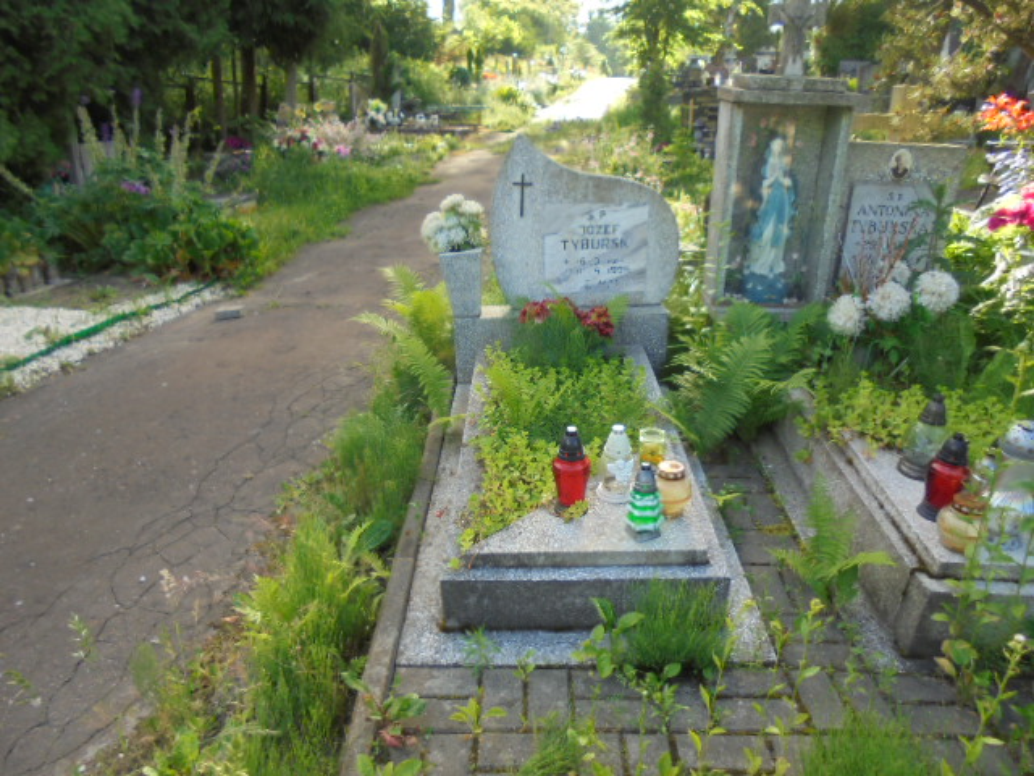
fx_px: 777
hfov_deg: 67.3
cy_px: 388
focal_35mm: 26
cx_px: 517
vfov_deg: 53.1
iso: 100
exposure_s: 1/125
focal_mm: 4.6
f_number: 3.5
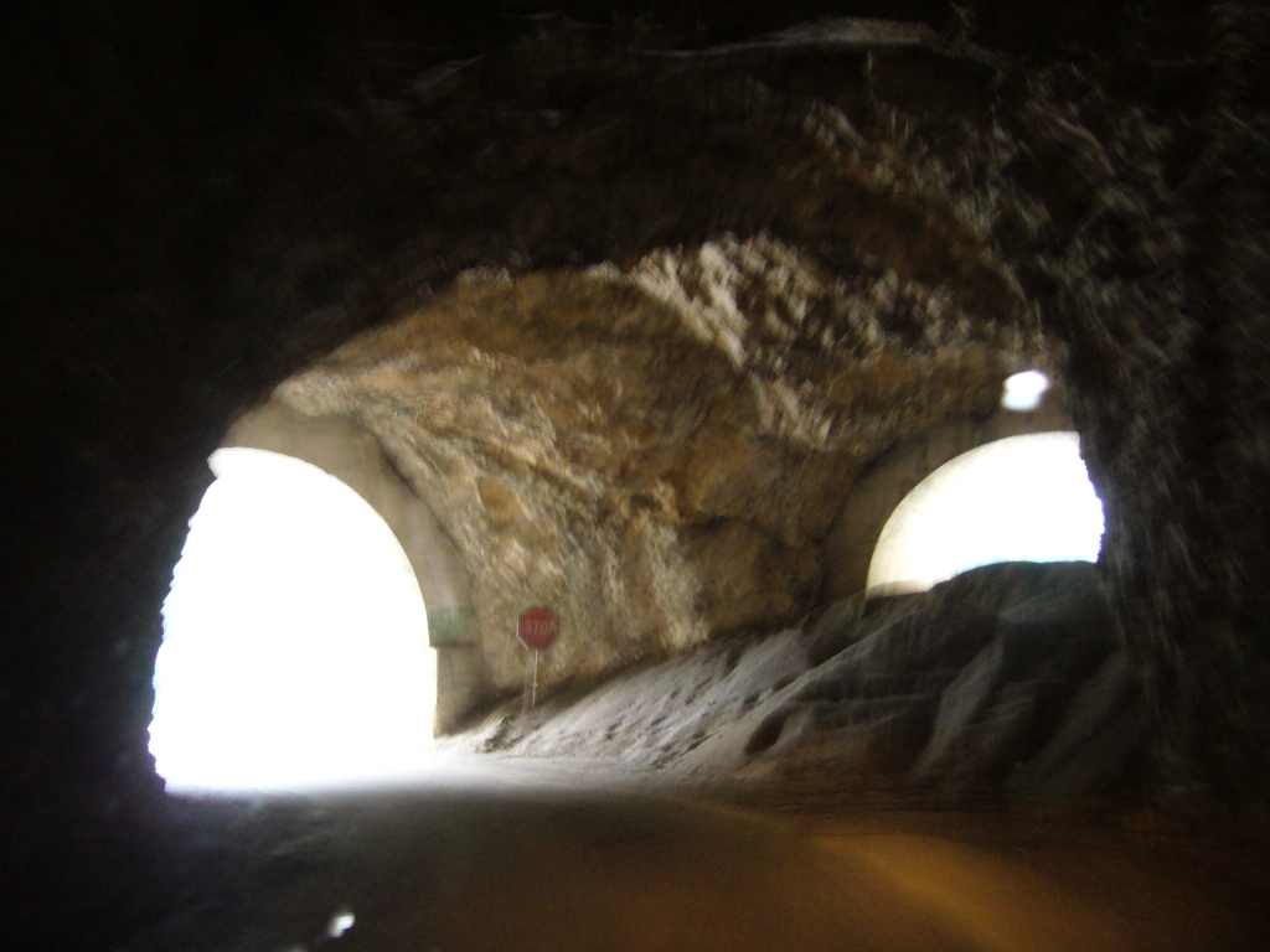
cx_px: 635
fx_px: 1284
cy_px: 476
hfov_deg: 52.6
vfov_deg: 40.7
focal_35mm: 35
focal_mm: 5.8
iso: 200
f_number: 2.8
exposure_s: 1/8
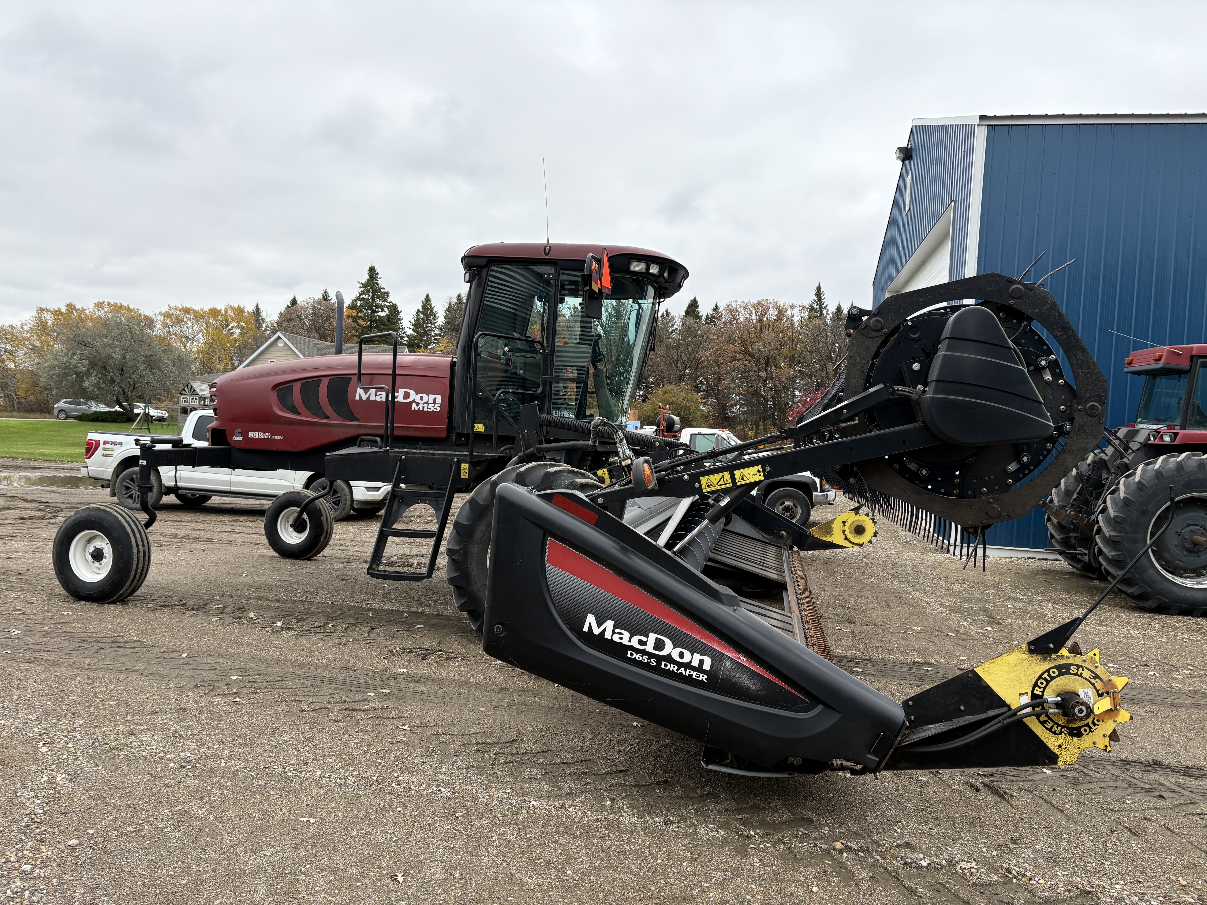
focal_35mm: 26
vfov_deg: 53.1
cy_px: 452
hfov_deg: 67.3
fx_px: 907
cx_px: 604
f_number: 1.6
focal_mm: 5.96
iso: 50
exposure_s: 1/596
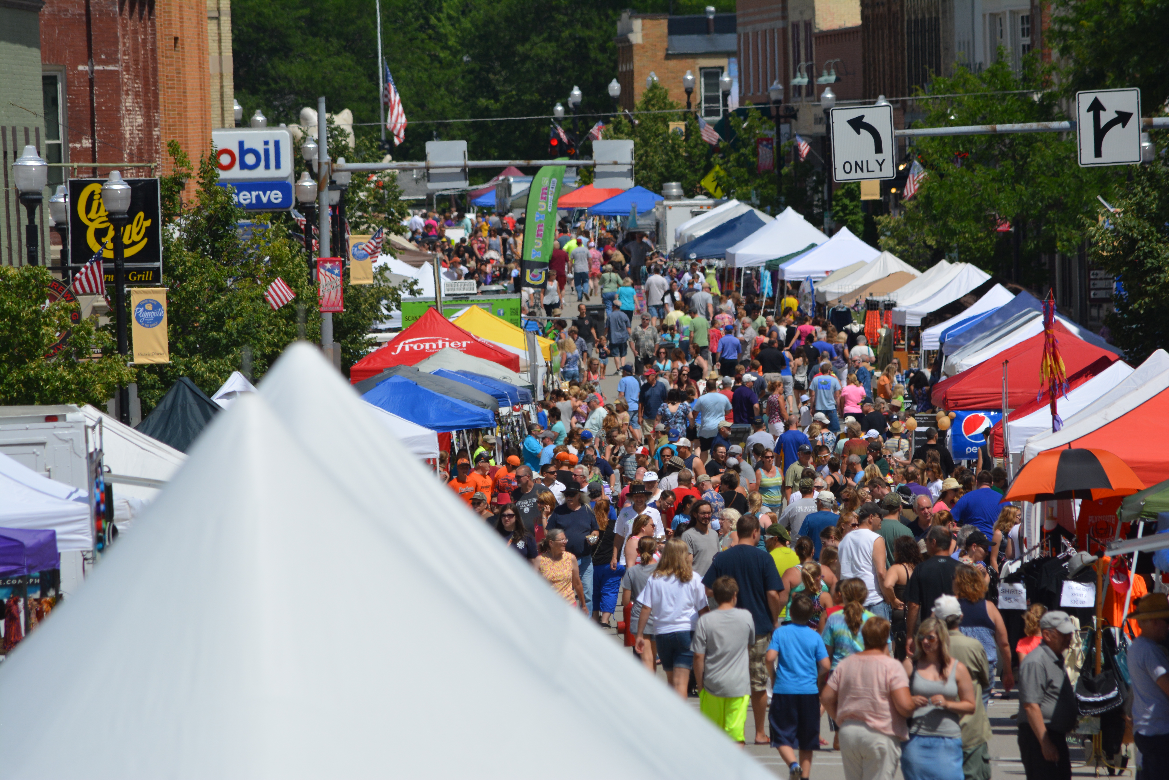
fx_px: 14611
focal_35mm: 450
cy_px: 390
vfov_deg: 3.1
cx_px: 584
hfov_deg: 4.6
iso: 360
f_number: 8
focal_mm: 300
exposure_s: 1/2000
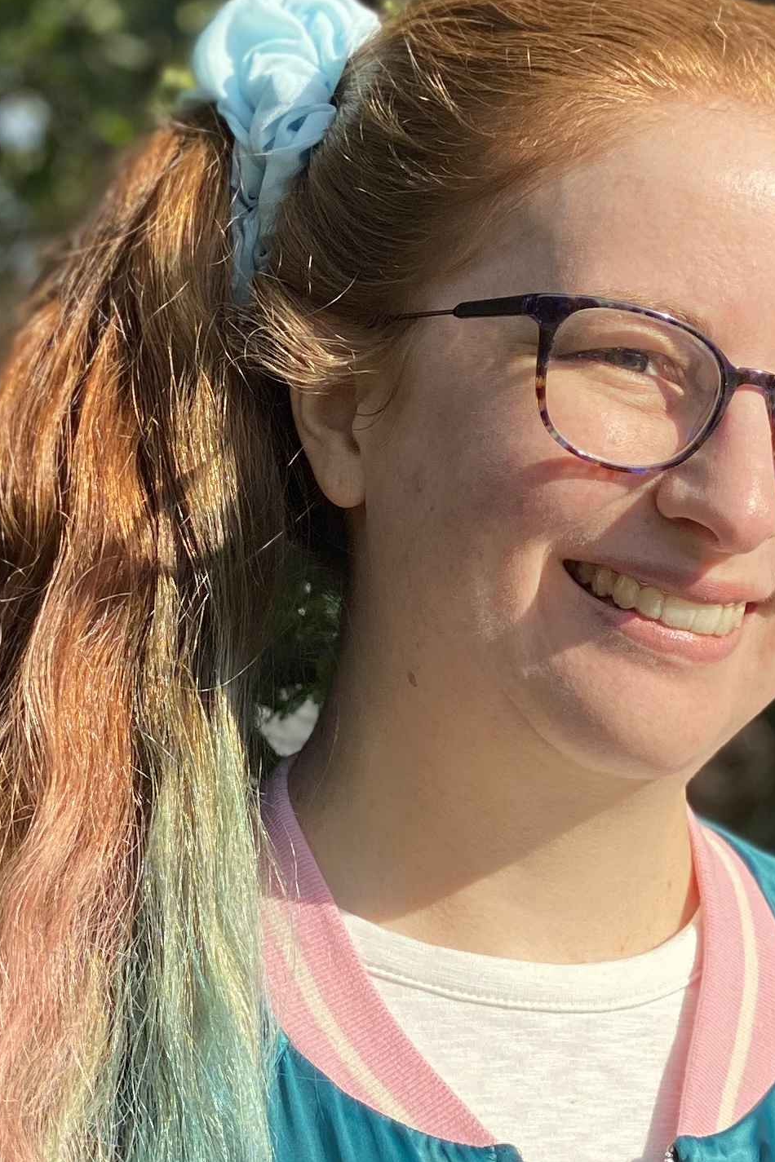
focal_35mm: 153
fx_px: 4940
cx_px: 438
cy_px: 1067
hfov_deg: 9.0
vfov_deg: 13.3
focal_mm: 6
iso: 20
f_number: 2
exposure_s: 1/999
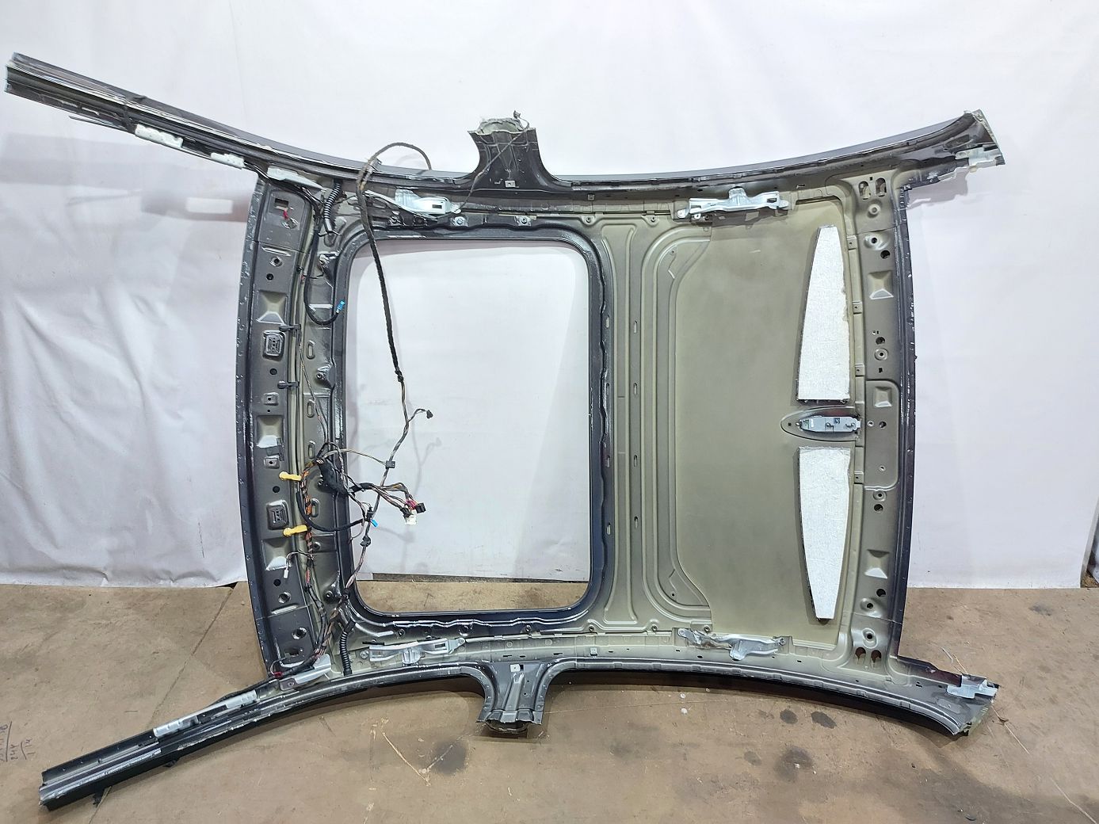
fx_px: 762
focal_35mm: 24
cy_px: 412
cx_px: 550
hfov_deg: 71.6
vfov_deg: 56.8
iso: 200
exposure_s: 1/33
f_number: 1.8
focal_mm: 5.23
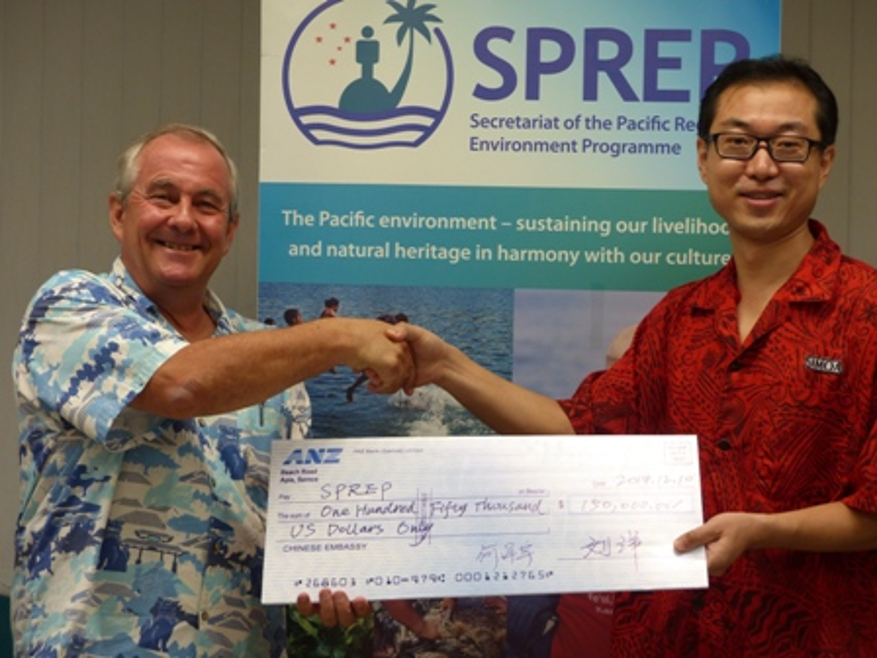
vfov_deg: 17.8
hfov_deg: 23.6
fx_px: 2103
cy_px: 329
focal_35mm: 83
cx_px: 438
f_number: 2.8
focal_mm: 15
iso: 160
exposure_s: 1/60
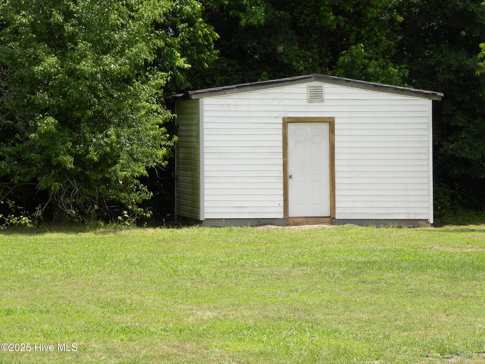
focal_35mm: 162
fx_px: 2270
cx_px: 242
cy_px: 182
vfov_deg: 9.2
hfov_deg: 12.2
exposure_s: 1/259
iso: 64
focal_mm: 28.8
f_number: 5
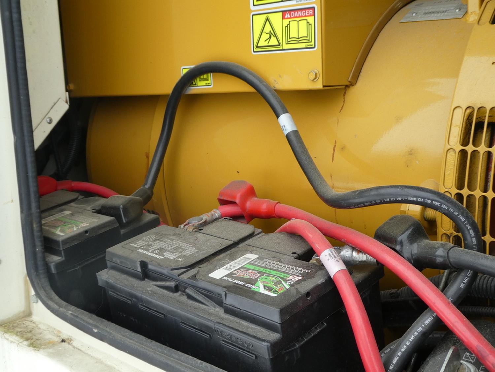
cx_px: 248
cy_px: 186
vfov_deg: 36.0
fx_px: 572
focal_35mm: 40
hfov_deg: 46.8
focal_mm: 7.2
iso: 125
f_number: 3.8
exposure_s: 1/80
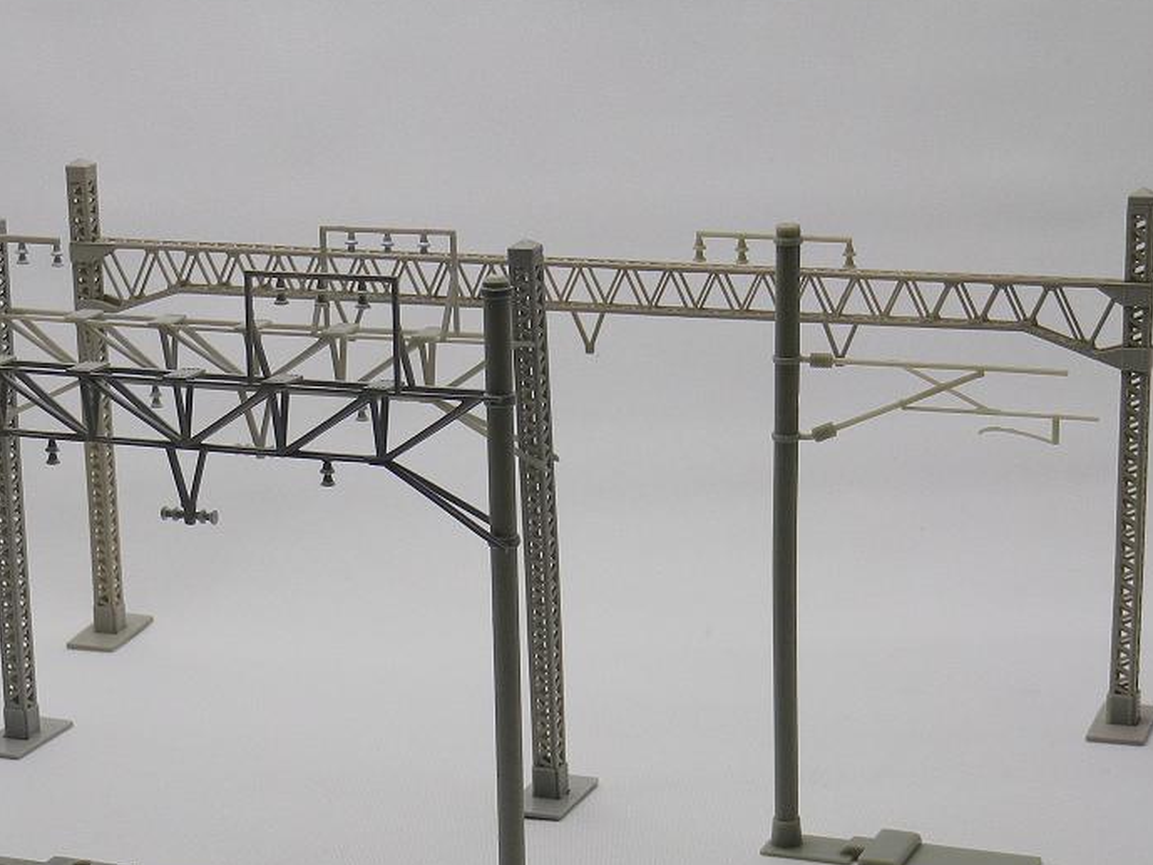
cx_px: 500
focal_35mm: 95
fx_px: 3165
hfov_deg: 20.6
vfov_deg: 15.6
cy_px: 500
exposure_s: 1/20
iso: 100
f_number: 4.9
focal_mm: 12.5
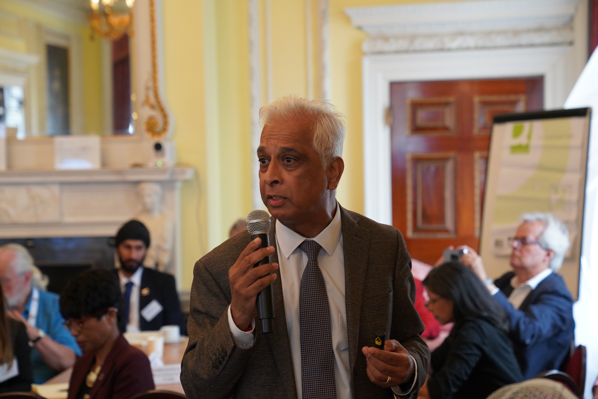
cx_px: 299
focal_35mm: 70
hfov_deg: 28.8
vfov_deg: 19.5
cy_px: 200
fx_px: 1163
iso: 5000
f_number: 4
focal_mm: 70
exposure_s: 1/160
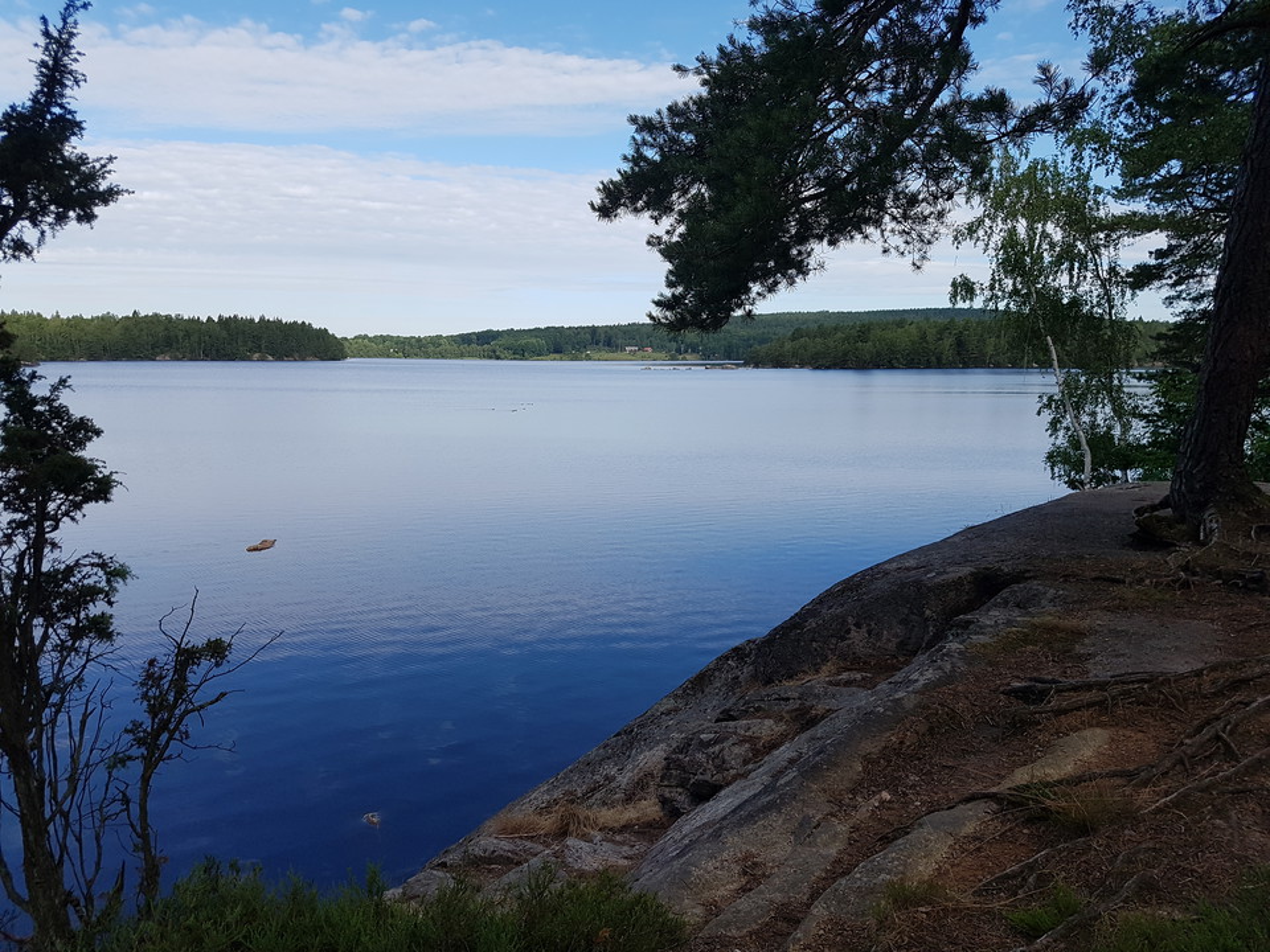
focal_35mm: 26
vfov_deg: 53.1
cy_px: 476
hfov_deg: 67.3
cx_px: 635
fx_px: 954
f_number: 1.7
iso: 50
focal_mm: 4.2
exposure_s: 1/1788
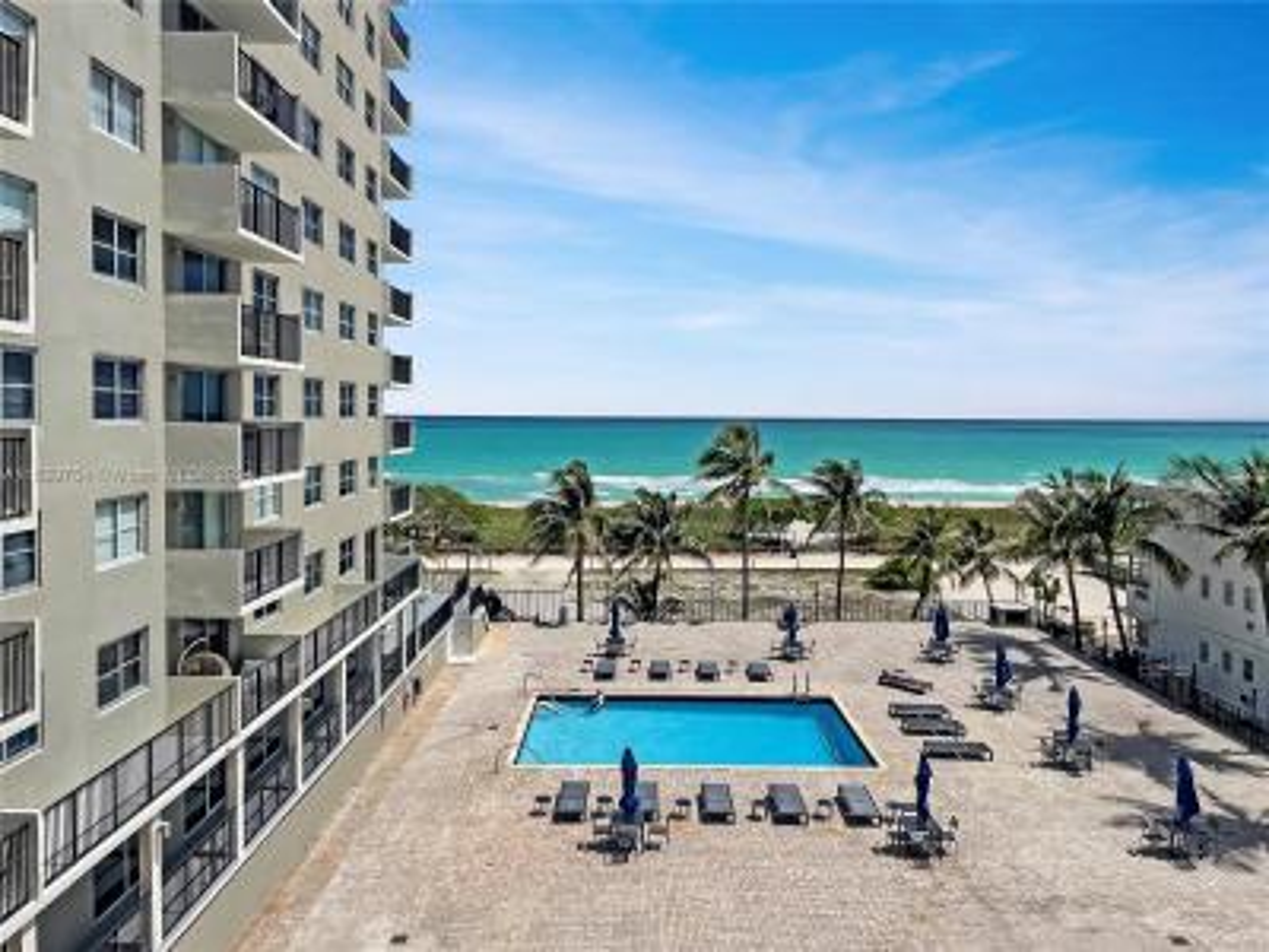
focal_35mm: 26
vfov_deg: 53.1
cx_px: 634
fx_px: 953
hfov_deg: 67.3
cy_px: 476
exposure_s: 1/6897
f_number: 1.6
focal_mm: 4.2
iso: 32
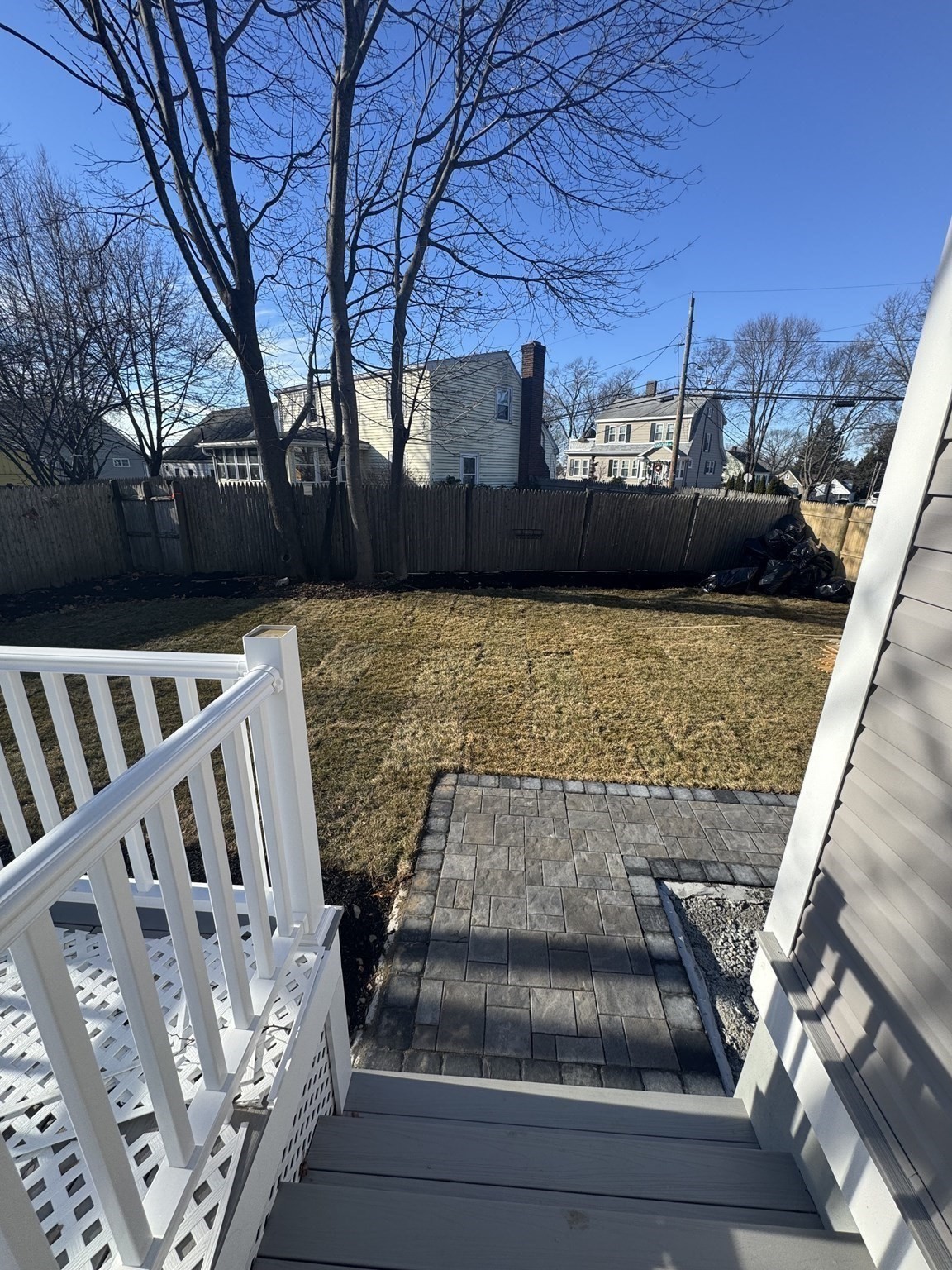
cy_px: 635
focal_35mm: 14
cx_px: 476
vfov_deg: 102.1
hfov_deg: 85.7
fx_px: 513
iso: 40
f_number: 2.2
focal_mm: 2.22
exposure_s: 1/720
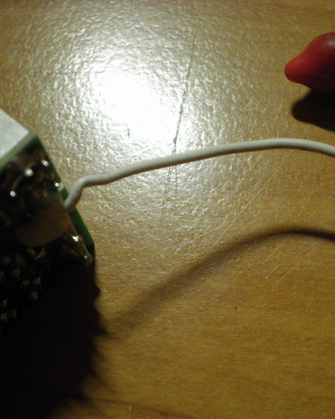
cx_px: 173
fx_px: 769
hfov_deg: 24.6
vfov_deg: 30.5
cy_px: 211
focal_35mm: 62
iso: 160
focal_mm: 8.3
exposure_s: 1/13
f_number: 3.4
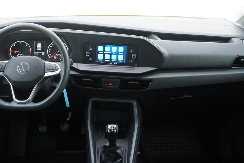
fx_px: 285
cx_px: 115
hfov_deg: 46.4
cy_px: 71
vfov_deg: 31.8
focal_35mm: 42
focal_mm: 24
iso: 250
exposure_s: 1/40
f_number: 2.8
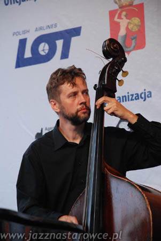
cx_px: 80
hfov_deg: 7.3
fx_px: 1255
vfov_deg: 11.0
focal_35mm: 188
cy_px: 120
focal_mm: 125
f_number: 5.6
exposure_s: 1/60
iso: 1250
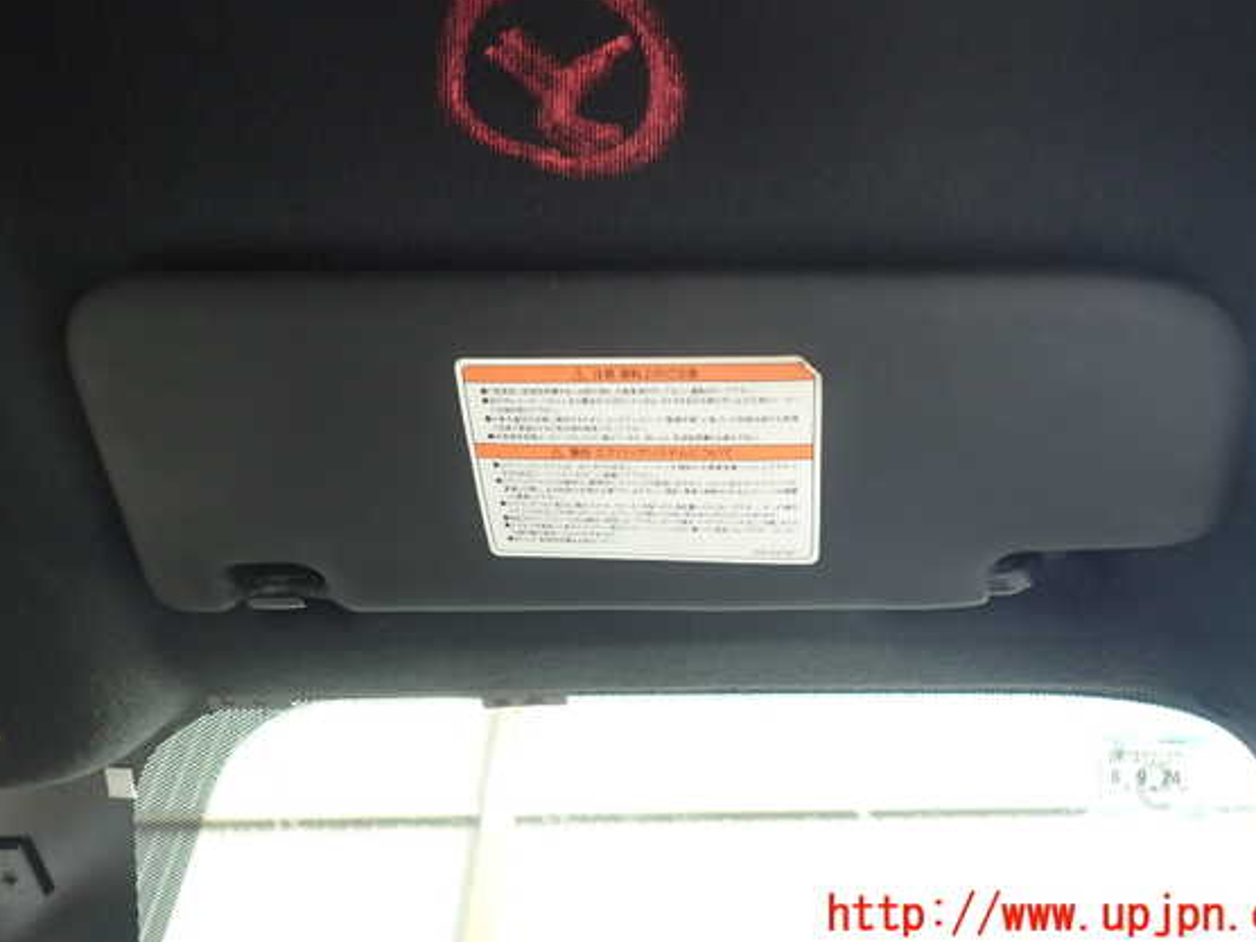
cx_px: 660
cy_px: 436
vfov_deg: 51.3
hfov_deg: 65.3
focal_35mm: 27
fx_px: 980
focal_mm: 4.5
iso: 250
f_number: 2
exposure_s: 1/30
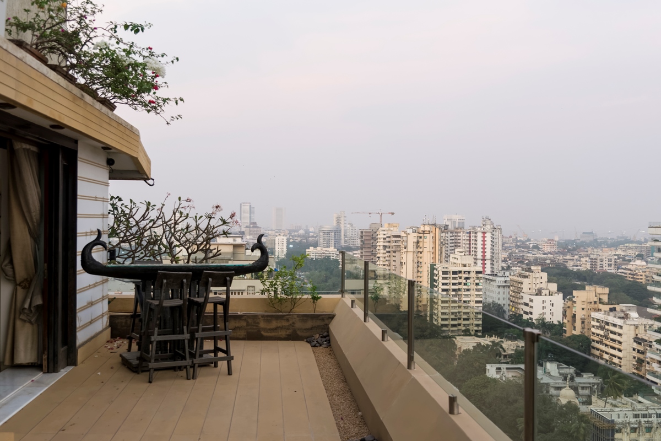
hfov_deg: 53.1
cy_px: 220
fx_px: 661
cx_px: 330
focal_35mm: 36
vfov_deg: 36.9
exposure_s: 1/80
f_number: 2.8
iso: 720
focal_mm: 24
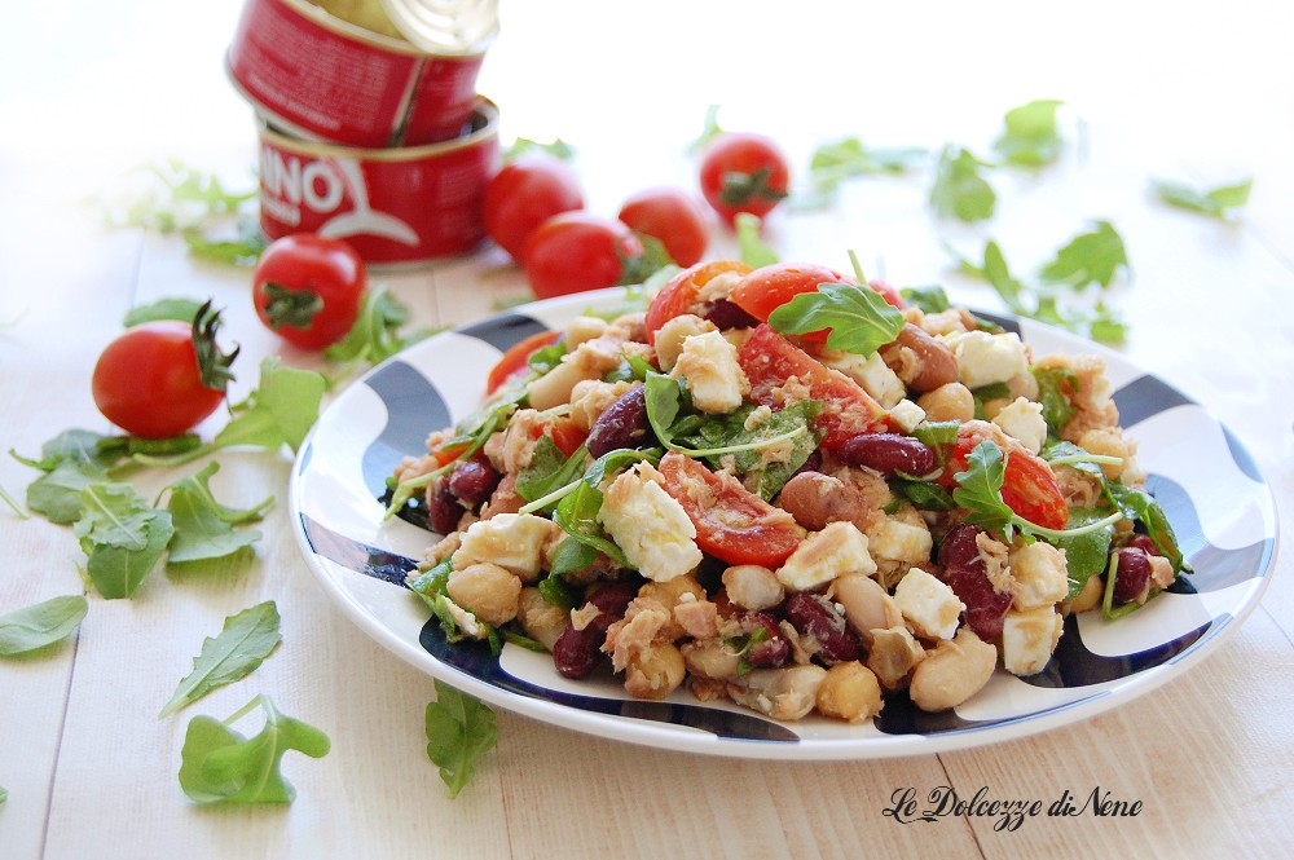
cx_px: 647
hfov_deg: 33.4
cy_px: 430
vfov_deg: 22.6
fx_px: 2155
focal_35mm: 60
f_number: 5
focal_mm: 40
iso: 800
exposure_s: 1/40
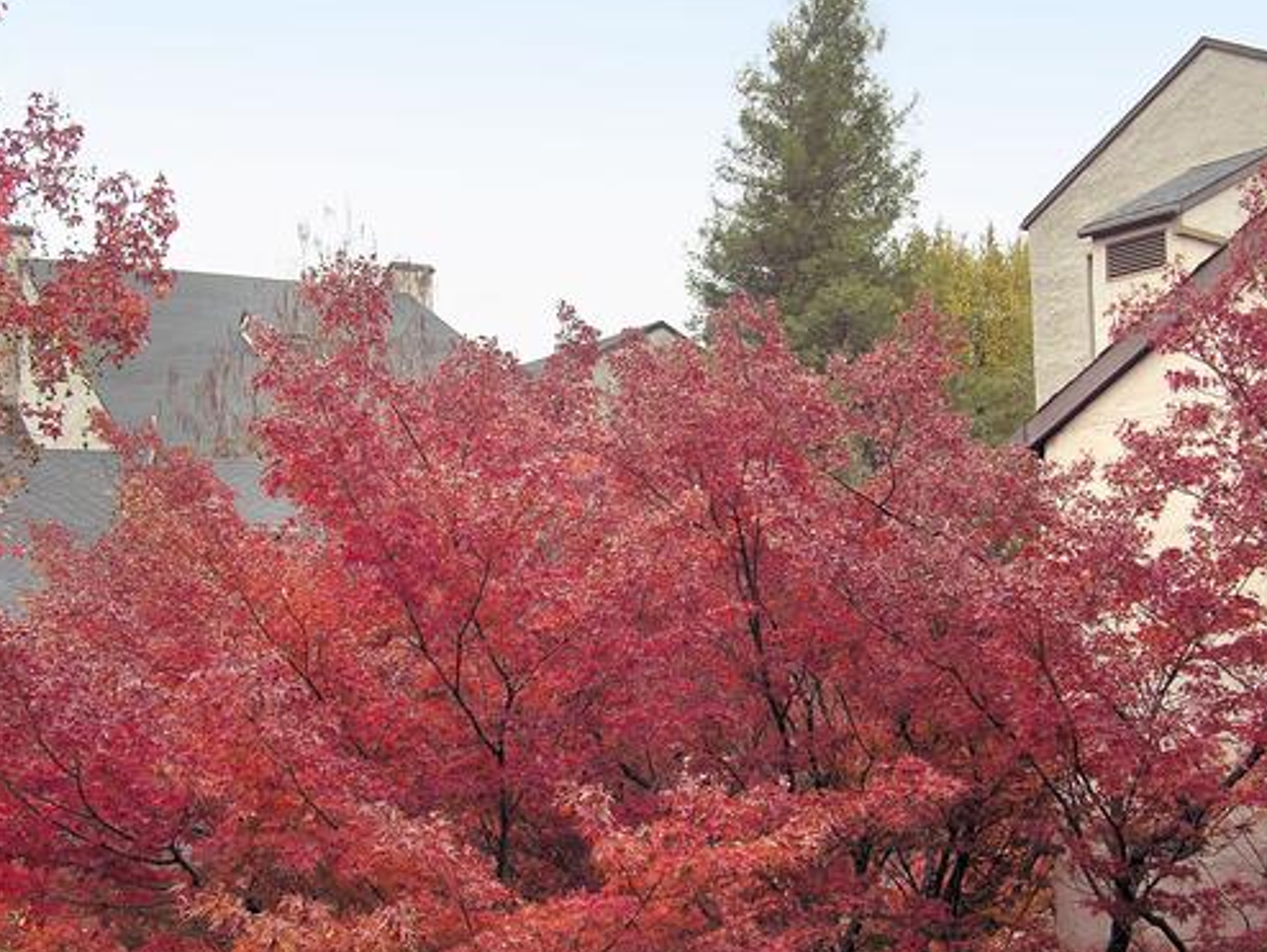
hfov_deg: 42.9
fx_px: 1611
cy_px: 500
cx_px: 660
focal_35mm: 44
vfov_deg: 32.9
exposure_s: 1/53.1
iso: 50
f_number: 3.5
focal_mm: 8.9
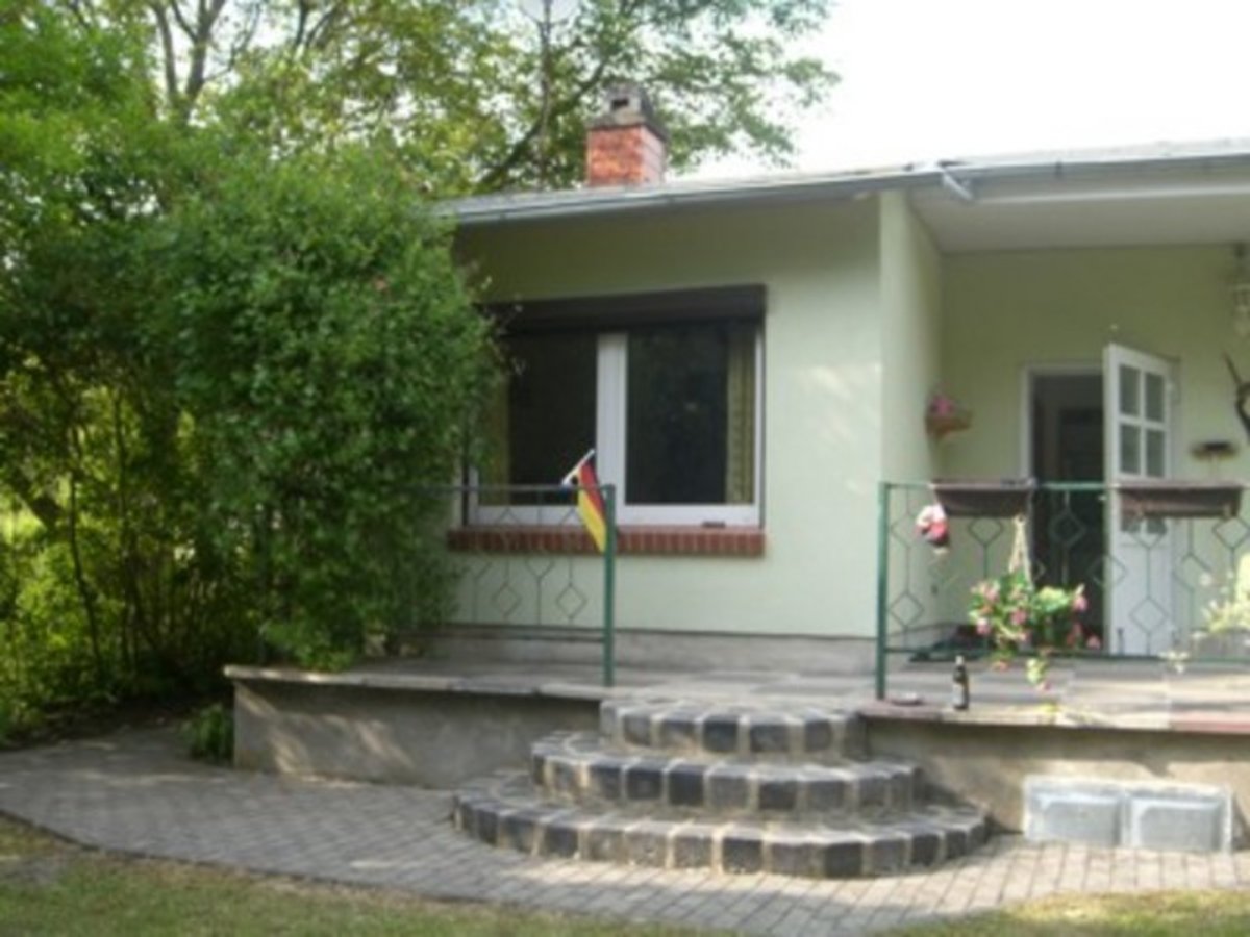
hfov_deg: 49.0
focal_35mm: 38
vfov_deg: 37.7
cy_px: 468
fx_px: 1372
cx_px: 625
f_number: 4
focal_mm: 7.9
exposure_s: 1/200
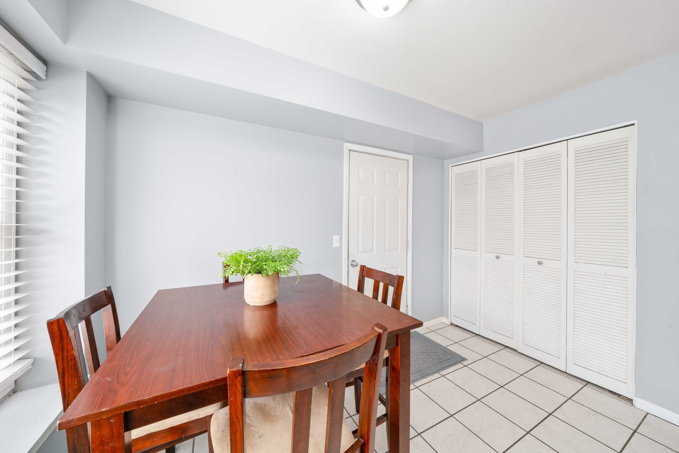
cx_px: 340
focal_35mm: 12
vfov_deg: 90.0
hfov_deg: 112.6
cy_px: 226
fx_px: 226
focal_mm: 12
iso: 200
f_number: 10
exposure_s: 1/2.5
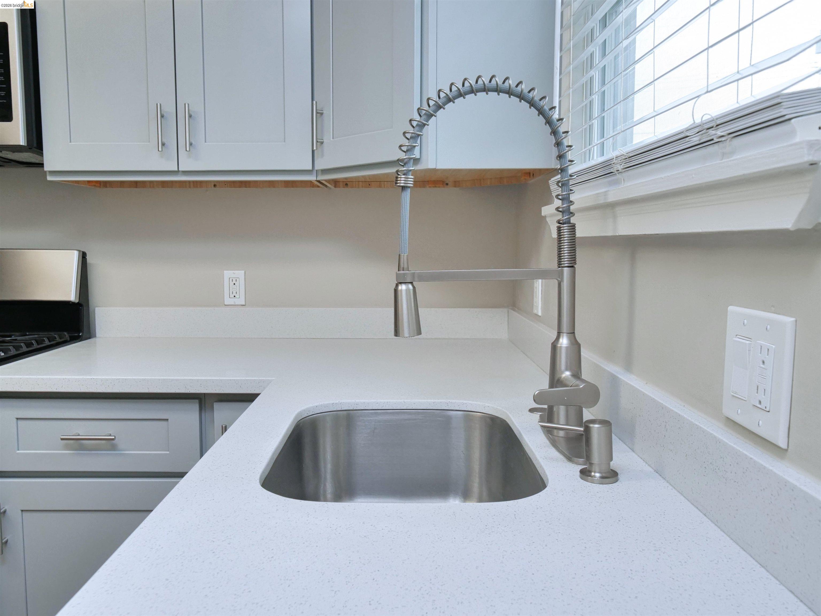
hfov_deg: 63.4
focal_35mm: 28
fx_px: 664
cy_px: 308
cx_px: 410
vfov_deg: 49.7
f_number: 4.5
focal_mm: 14
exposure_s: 1/160
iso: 800
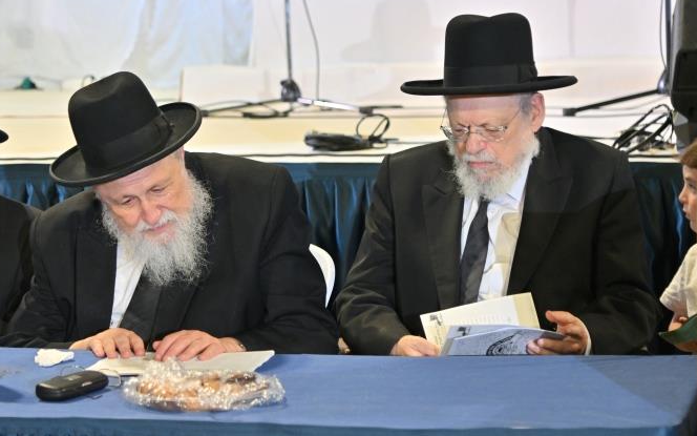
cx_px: 218
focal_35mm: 110
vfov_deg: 11.9
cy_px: 149
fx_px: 2090
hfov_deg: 18.9
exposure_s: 1/160
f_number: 4
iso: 800
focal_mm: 70
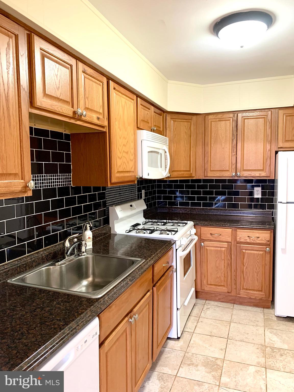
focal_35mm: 26
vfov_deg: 67.3
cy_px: 196
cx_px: 147
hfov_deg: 53.1
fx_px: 294
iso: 250
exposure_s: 1/40
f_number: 1.8
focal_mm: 4.25
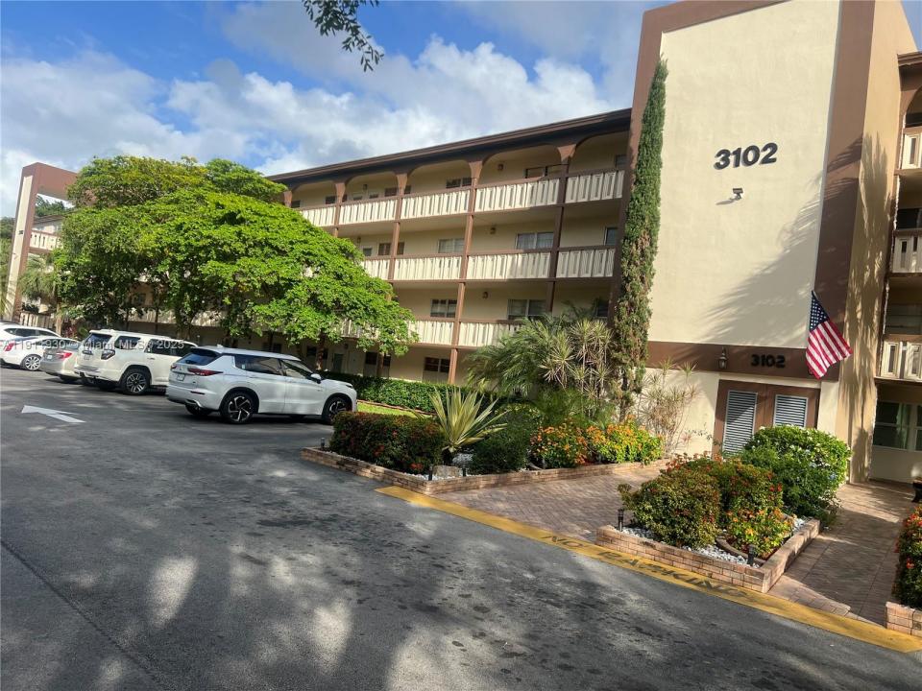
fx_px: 693
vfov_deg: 53.1
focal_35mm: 26
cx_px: 461
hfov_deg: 67.3
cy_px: 346
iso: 50
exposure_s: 1/2994
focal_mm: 5.7
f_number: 1.5
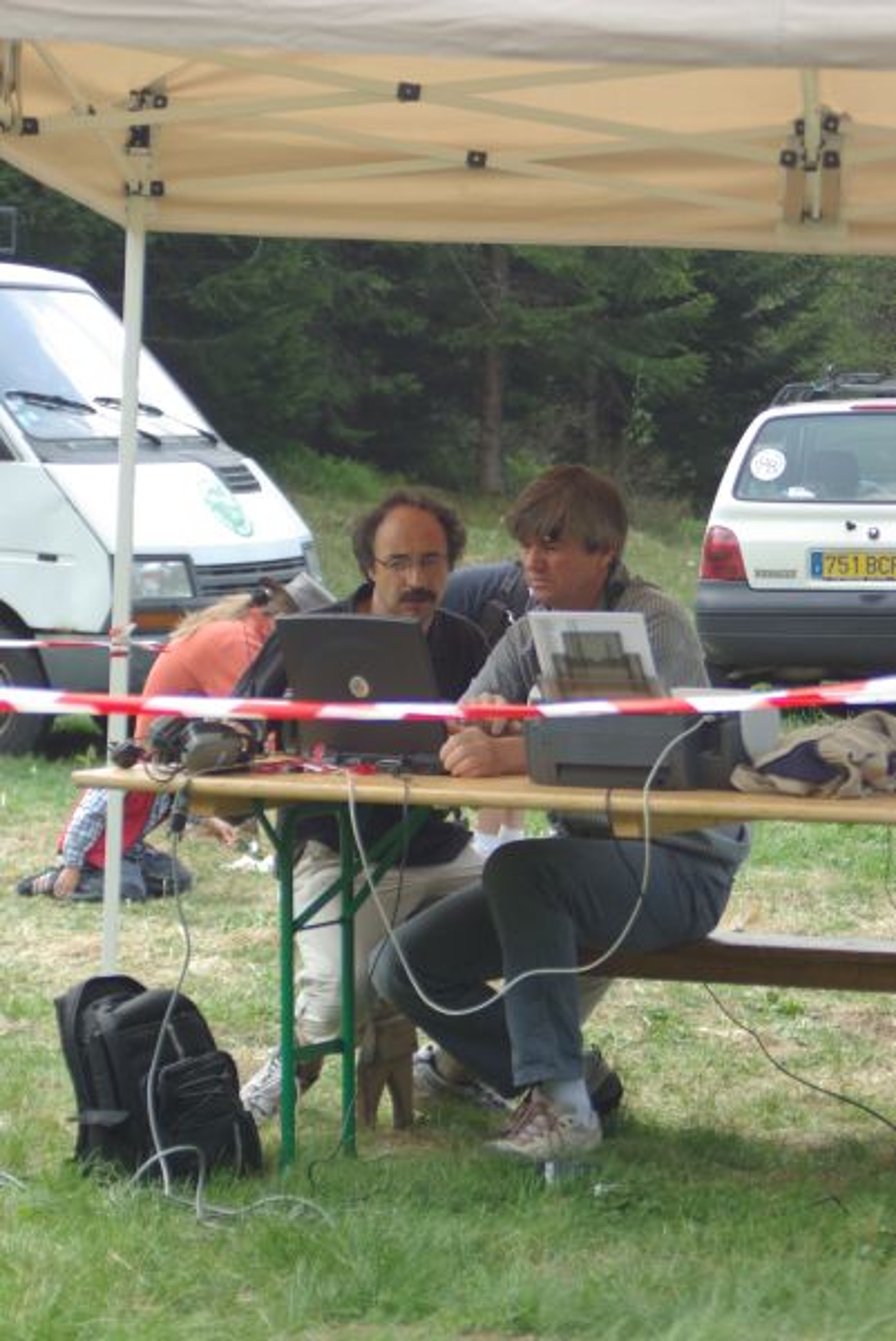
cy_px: 670
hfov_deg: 11.4
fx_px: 4472
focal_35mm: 120
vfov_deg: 17.0
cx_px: 448
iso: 100
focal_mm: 80
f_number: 4.5
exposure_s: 1/90
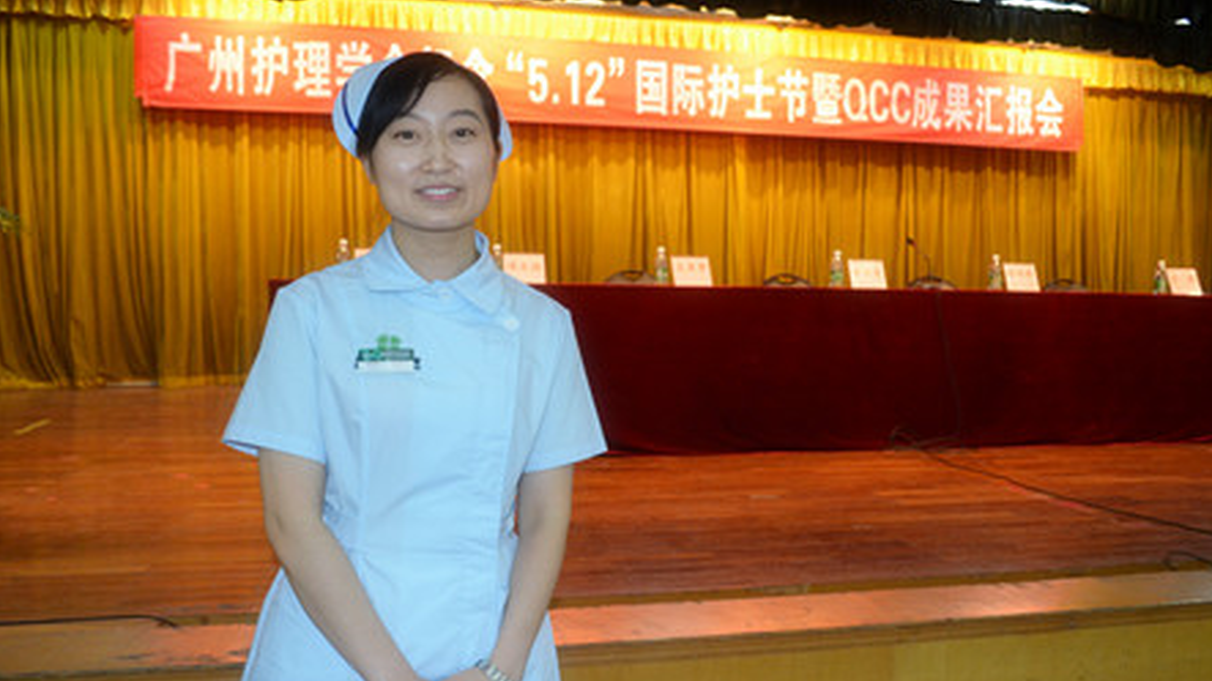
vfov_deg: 33.6
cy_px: 398
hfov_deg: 56.6
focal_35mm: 35
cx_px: 613
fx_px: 1125
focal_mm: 22
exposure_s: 1/60
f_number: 3.8
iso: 1400
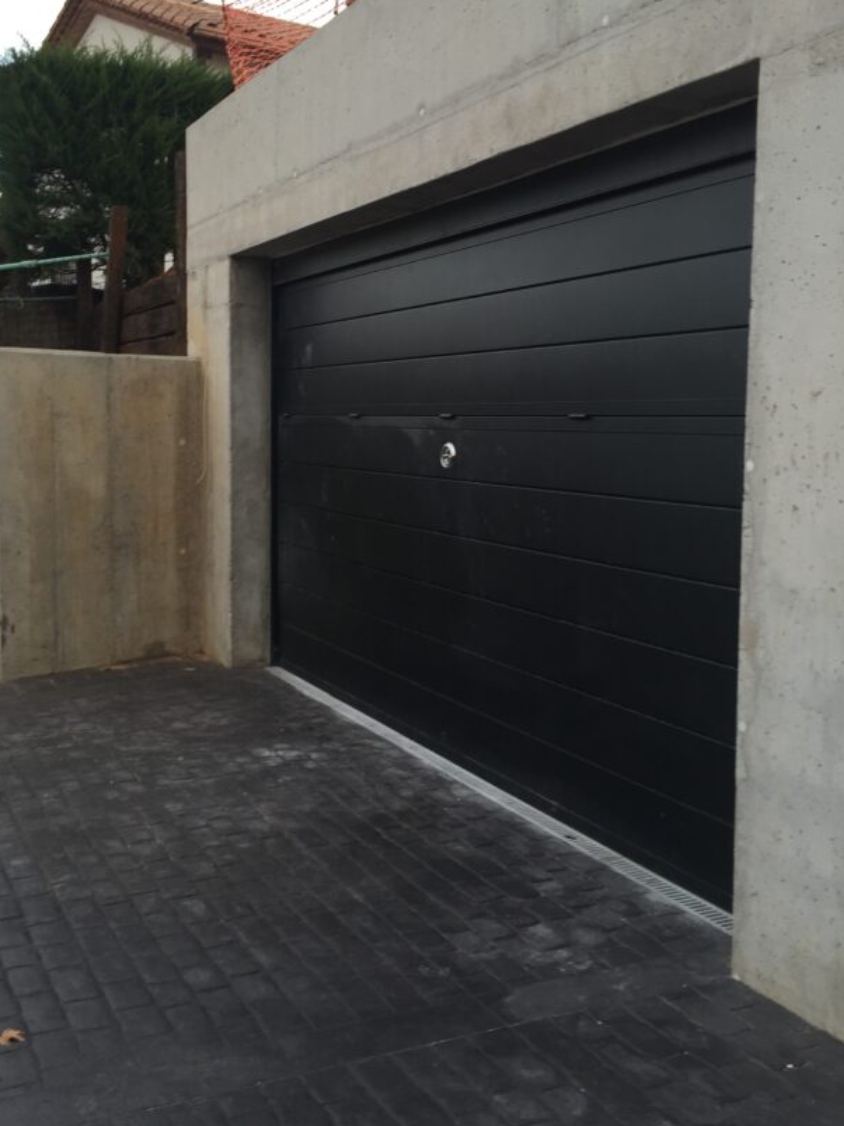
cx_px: 307
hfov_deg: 38.4
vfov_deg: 50.1
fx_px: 1203
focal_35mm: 37
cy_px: 512
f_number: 2.2
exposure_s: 1/143
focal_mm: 4.15
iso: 32
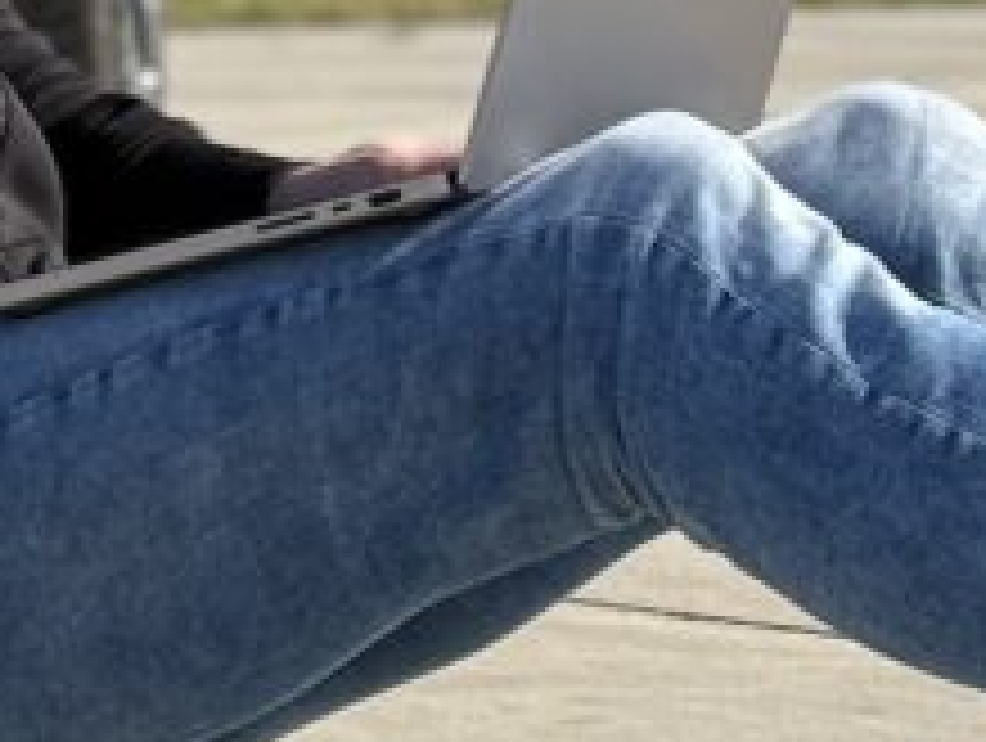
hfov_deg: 7.0
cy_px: -324
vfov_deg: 5.3
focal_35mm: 280
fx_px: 7989
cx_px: -248
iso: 80
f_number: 1.78
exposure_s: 1/3378
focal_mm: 6.76
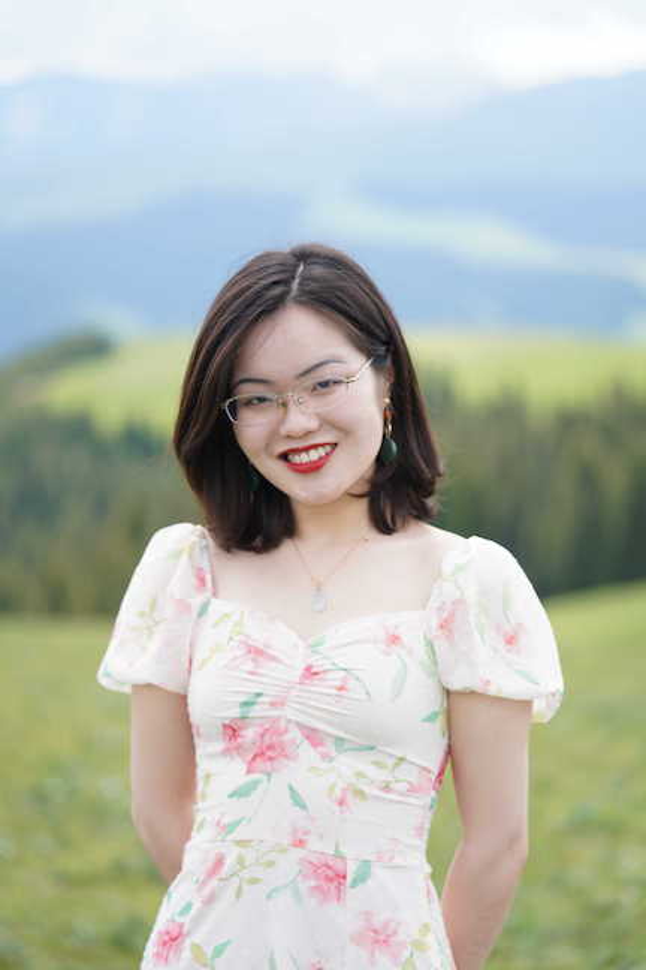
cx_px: 323
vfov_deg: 23.6
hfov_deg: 15.9
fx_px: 2315
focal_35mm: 86
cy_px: 485
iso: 125
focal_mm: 86
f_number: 2.8
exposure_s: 1/640
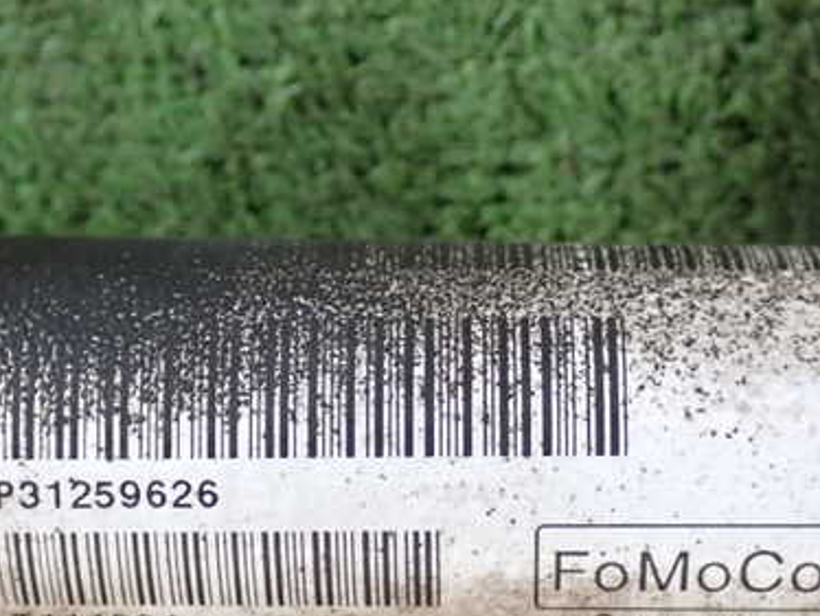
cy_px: 423
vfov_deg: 15.9
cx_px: 428
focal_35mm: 93
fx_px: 2204
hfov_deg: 21.1
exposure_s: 1/100
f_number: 3.5
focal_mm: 10.35
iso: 200
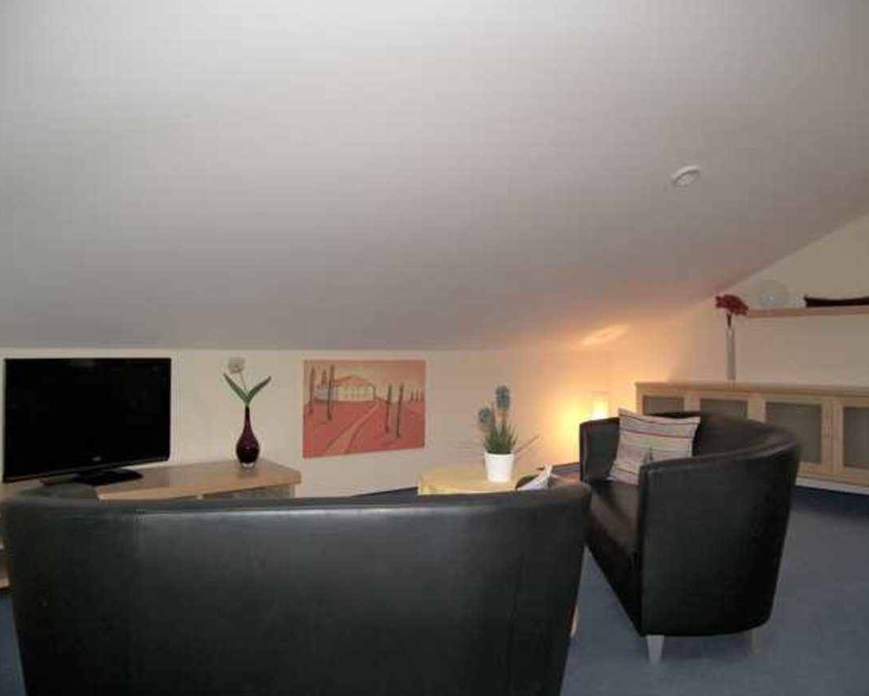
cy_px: 340
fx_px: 669
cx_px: 435
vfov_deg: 54.9
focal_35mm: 26
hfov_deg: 66.0
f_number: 2.8
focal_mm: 5
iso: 100
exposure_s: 1/30
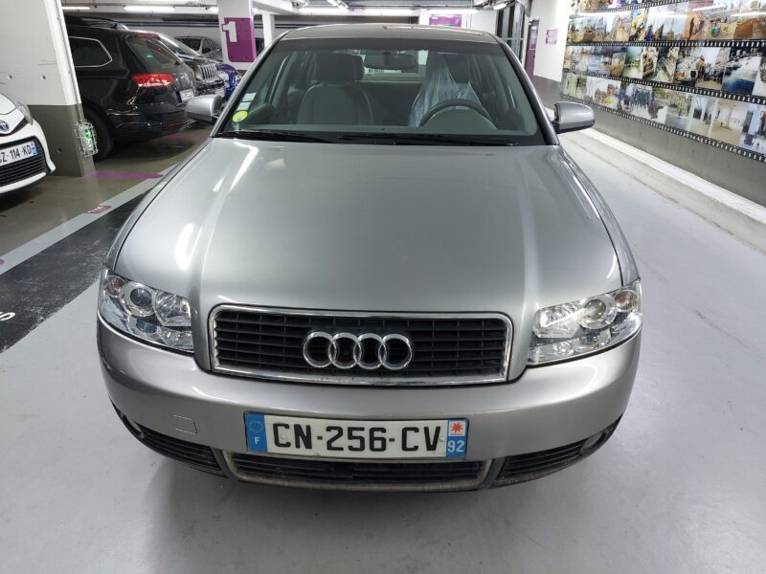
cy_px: 287
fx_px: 553
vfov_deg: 54.9
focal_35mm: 25
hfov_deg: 69.4
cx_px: 383
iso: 320
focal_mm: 5.23
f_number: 1.8
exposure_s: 1/50
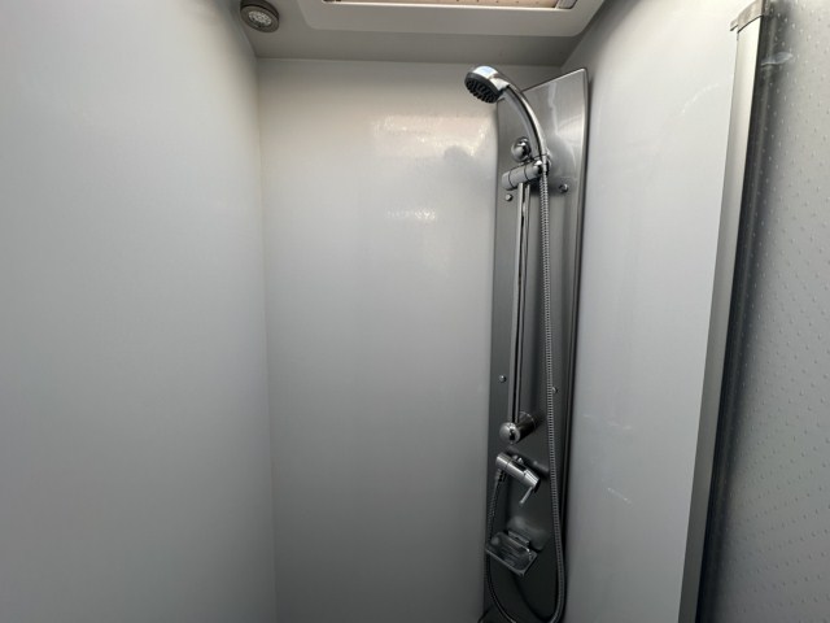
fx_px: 336
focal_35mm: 14
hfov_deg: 102.1
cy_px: 312
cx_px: 415
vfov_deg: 85.7
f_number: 2.2
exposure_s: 1/99
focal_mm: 2.22
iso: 40
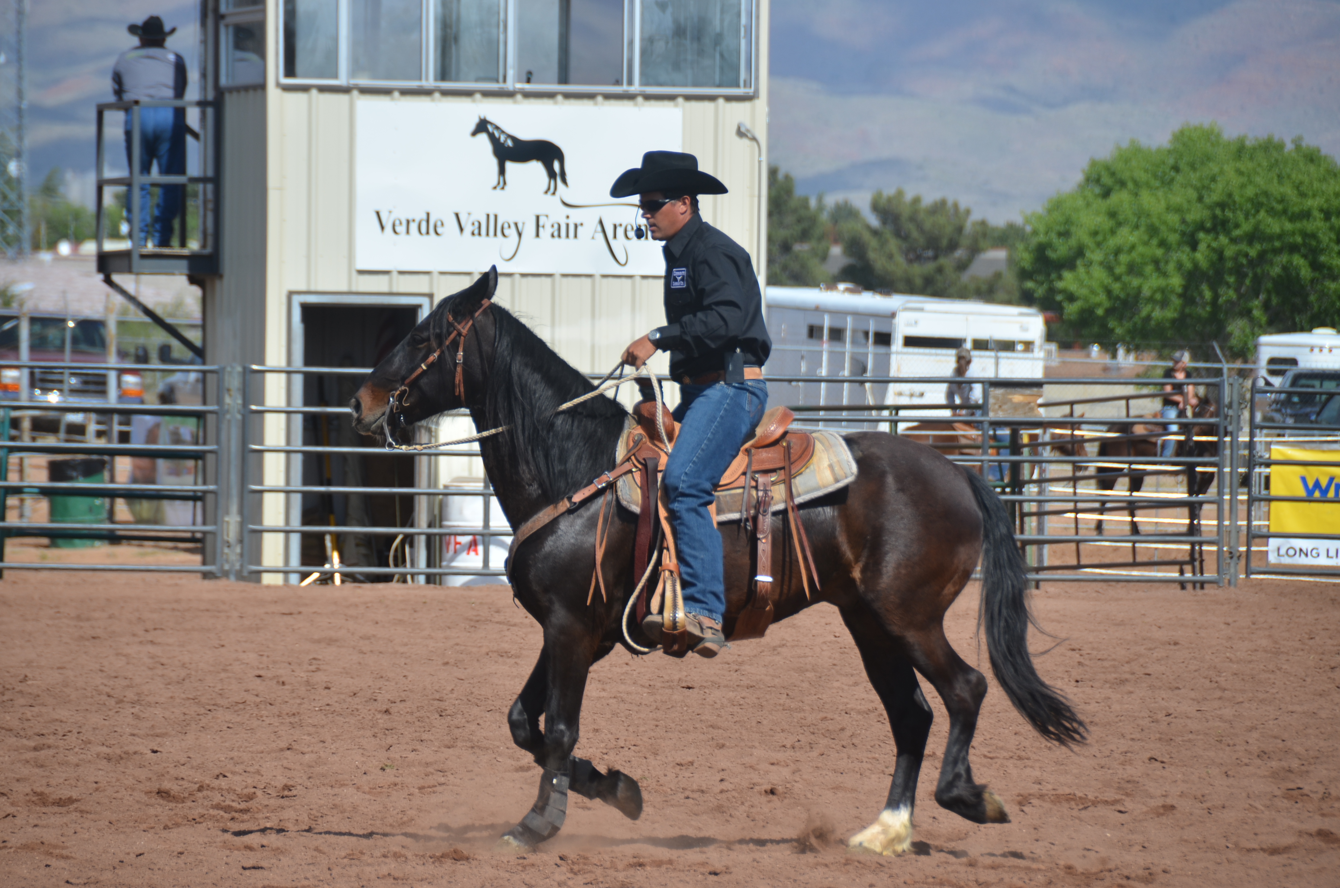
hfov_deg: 6.9
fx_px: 11144
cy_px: 444
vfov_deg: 4.6
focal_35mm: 300
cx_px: 670
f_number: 5.6
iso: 100
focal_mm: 200
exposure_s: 1/640
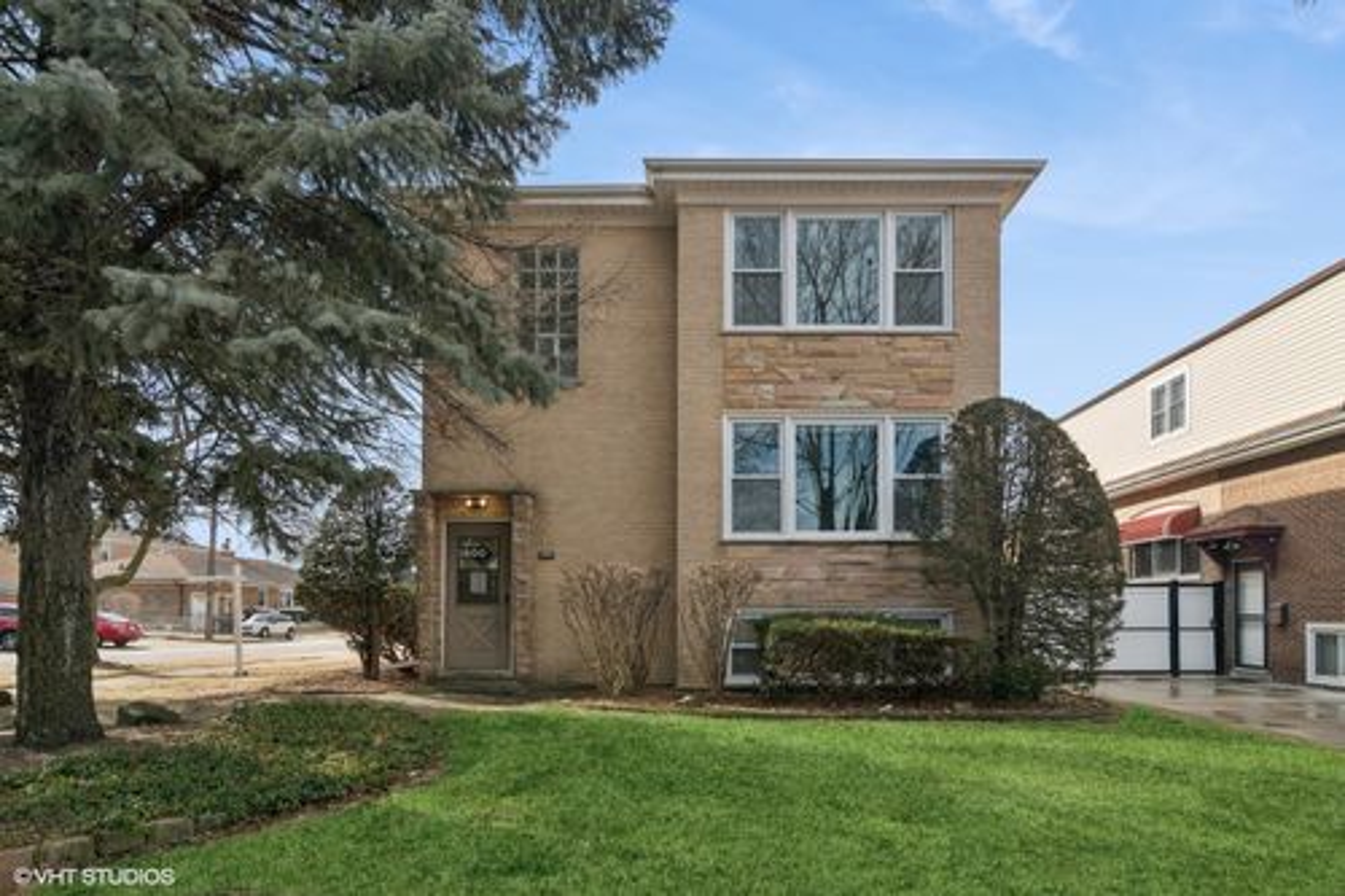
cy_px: 448
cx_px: 672
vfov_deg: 67.3
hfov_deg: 90.0
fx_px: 672
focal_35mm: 18
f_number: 8
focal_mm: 12
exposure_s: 1/400
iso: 200
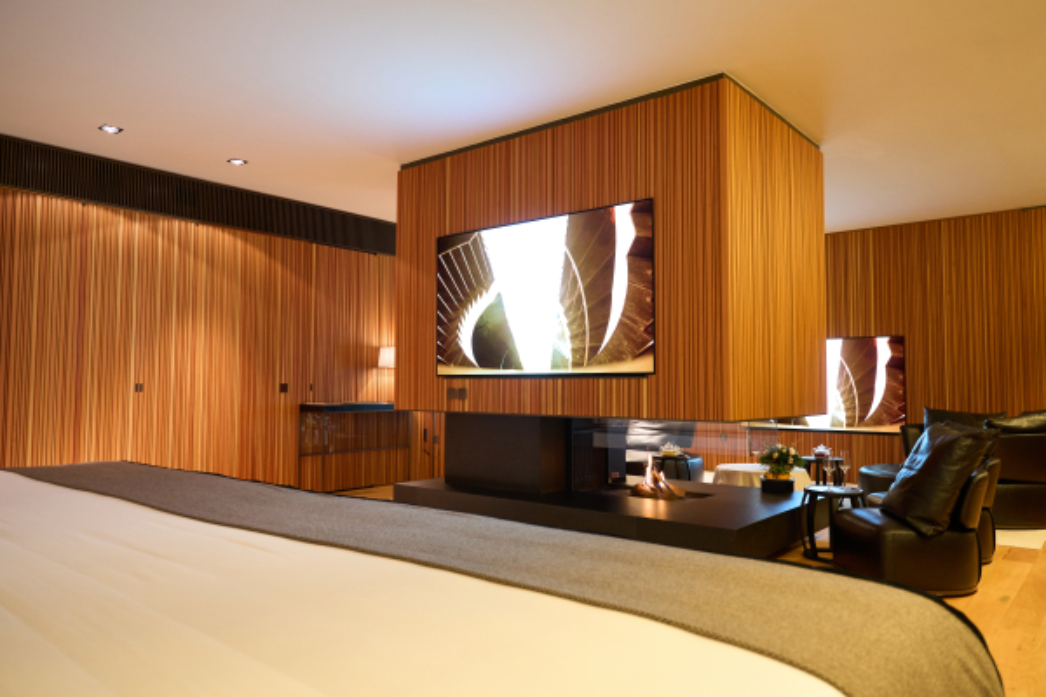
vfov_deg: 53.1
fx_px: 697
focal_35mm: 24
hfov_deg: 73.7
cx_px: 523
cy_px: 348
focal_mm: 24
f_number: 2.8
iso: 2000
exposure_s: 1/50
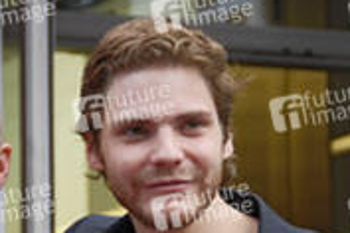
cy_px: 158
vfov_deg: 4.4
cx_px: -51
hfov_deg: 6.6
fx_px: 3033
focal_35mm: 312
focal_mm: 82
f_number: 5
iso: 200
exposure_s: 1/60
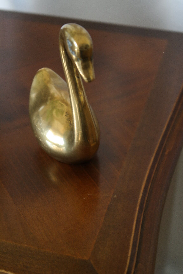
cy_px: 137
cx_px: 92
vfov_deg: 26.3
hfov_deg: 17.7
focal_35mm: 77
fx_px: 587
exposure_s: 1/30
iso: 800
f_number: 5.6
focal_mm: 50
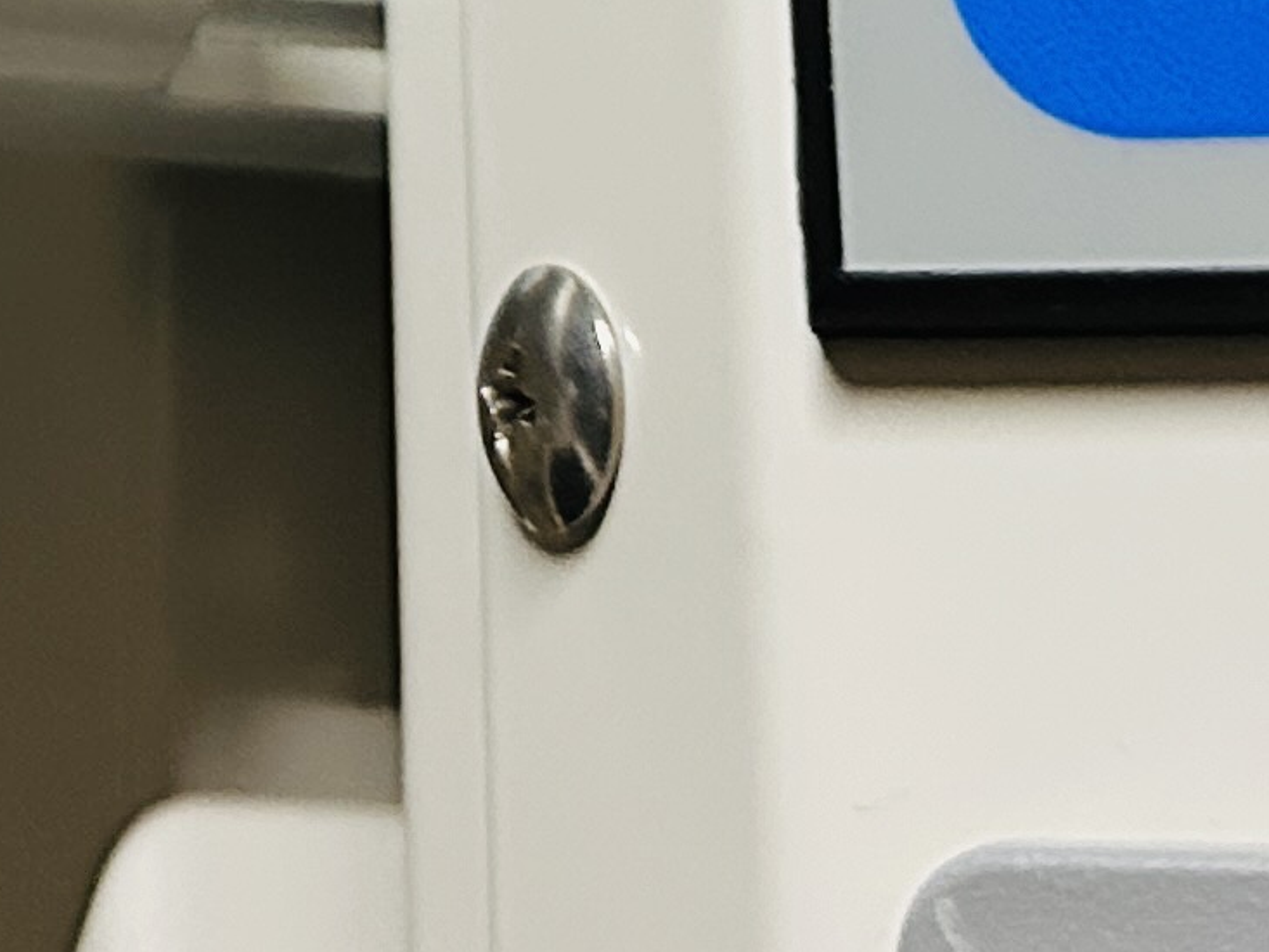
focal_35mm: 132
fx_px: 4840
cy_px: -1317
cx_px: -220
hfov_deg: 14.5
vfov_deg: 9.9
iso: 640
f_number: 1.78
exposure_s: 1/60
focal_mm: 6.86
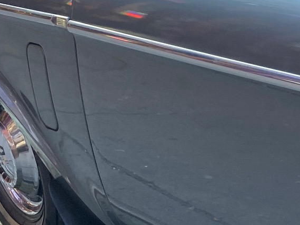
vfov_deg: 16.0
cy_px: 84
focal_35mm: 92
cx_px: 489
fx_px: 797
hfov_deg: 18.2
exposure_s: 1/121
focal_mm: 4.25
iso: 100
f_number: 1.8
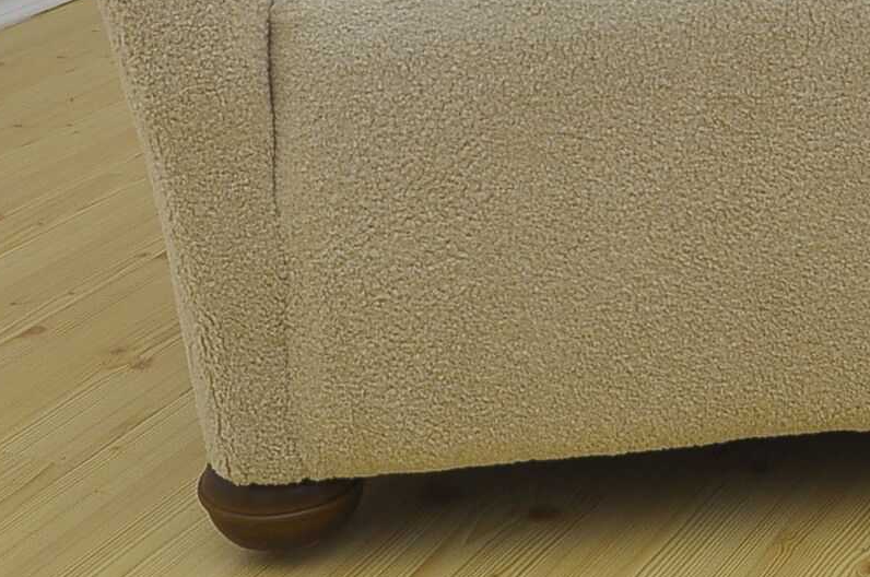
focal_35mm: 97
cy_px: -161
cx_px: 686
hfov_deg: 20.8
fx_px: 2340
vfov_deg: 13.6
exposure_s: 1/160
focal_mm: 24
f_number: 3.8
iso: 400
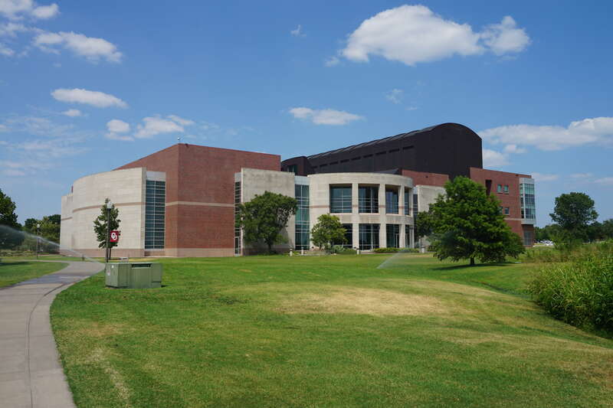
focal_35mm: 32
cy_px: 204
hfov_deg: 59.5
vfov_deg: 41.7
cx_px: 306
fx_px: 536
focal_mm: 21
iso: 100
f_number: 11
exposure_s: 1/200
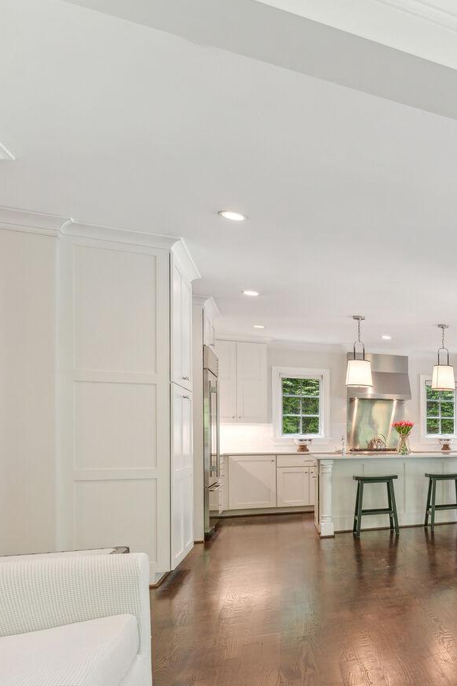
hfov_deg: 32.4
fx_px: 533
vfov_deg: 64.4
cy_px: 434
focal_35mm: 28
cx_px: 619
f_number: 8
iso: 400
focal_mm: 14
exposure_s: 1/15
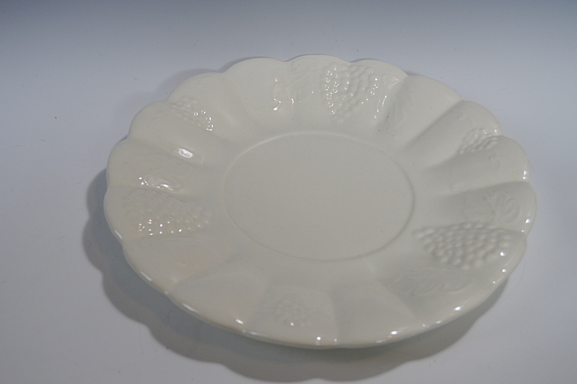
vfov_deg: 28.9
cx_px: 288
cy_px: 192
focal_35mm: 46
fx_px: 745
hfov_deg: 42.4
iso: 400
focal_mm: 31
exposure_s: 1/125
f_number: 5.6
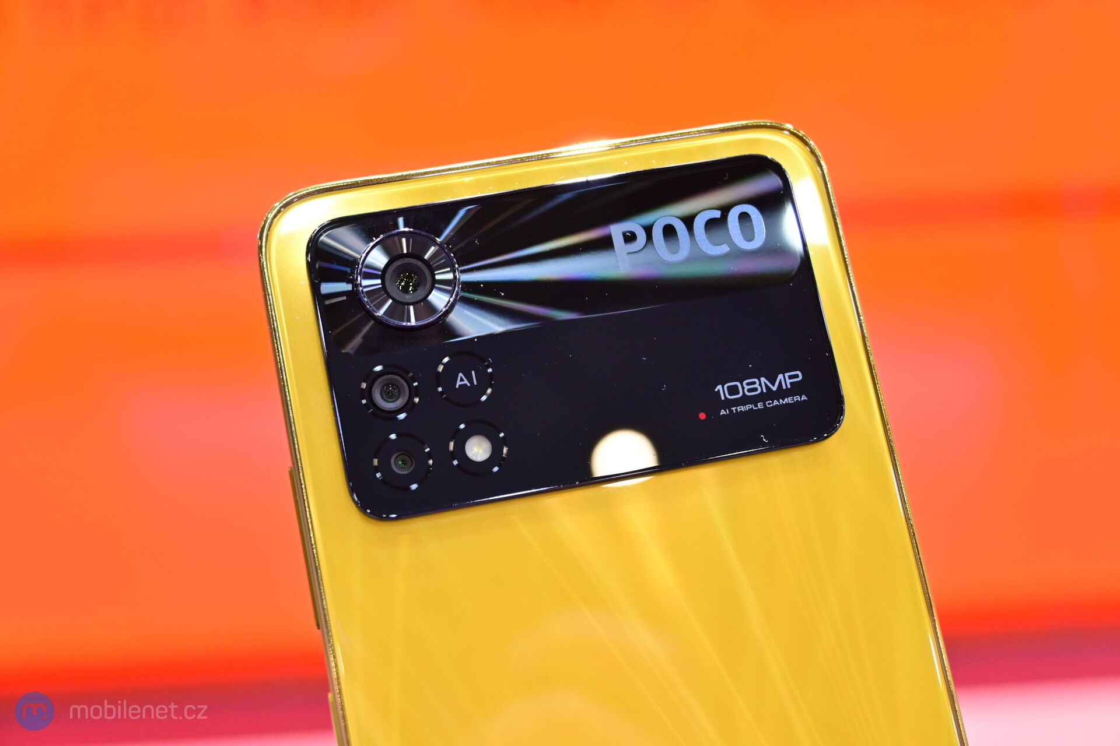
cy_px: 373
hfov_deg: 38.9
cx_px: 560
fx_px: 1587
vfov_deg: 26.5
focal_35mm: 51
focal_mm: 34
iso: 500
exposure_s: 1/50
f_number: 5
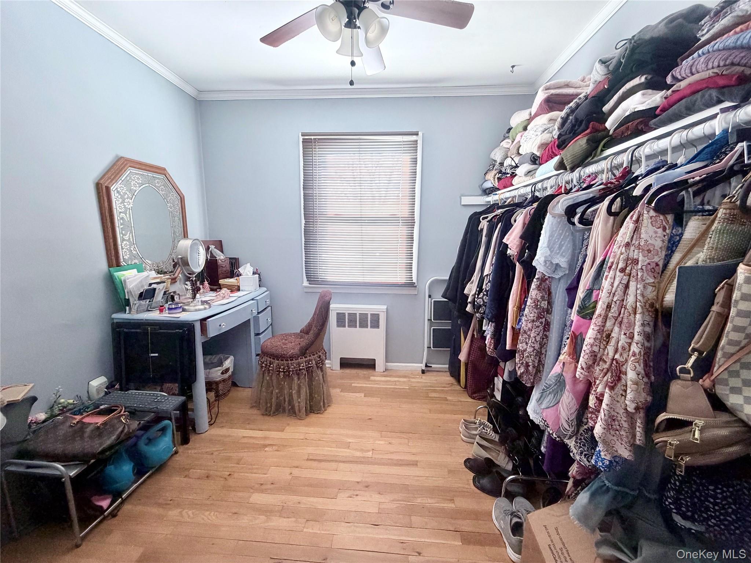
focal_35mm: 14
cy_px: 282
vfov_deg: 85.7
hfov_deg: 102.1
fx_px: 304
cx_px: 376
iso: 320
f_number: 2.2
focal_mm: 2.22
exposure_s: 1/83
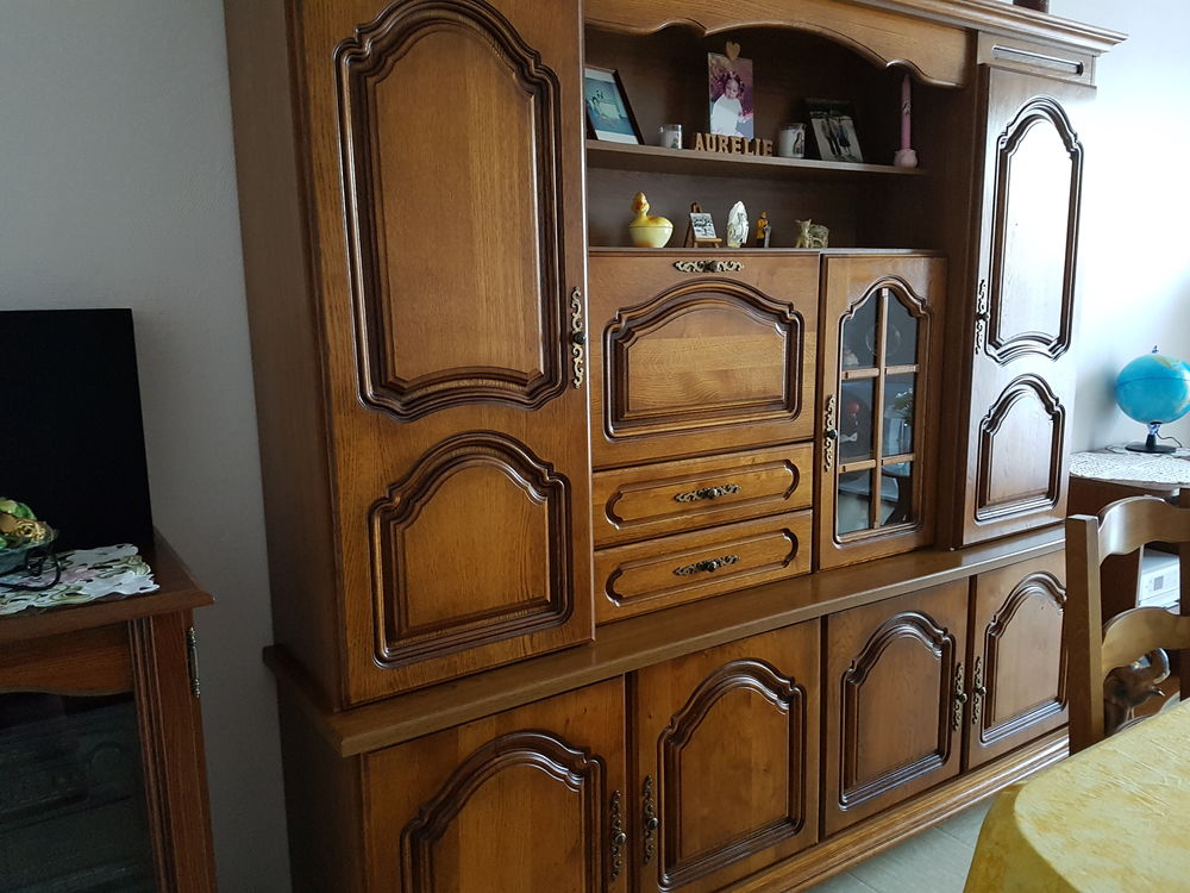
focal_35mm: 26
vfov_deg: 53.1
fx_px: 894
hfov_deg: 67.3
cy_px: 446
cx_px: 595
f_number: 1.7
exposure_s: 1/10
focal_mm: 4.2
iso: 320
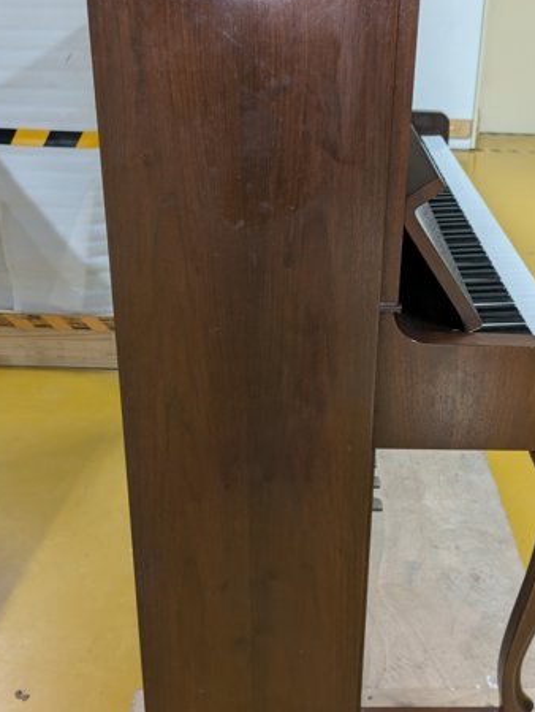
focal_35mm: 40
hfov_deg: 35.9
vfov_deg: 46.7
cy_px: 334
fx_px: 824
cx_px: 308
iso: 265
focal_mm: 5.43
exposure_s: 1/30
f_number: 1.89
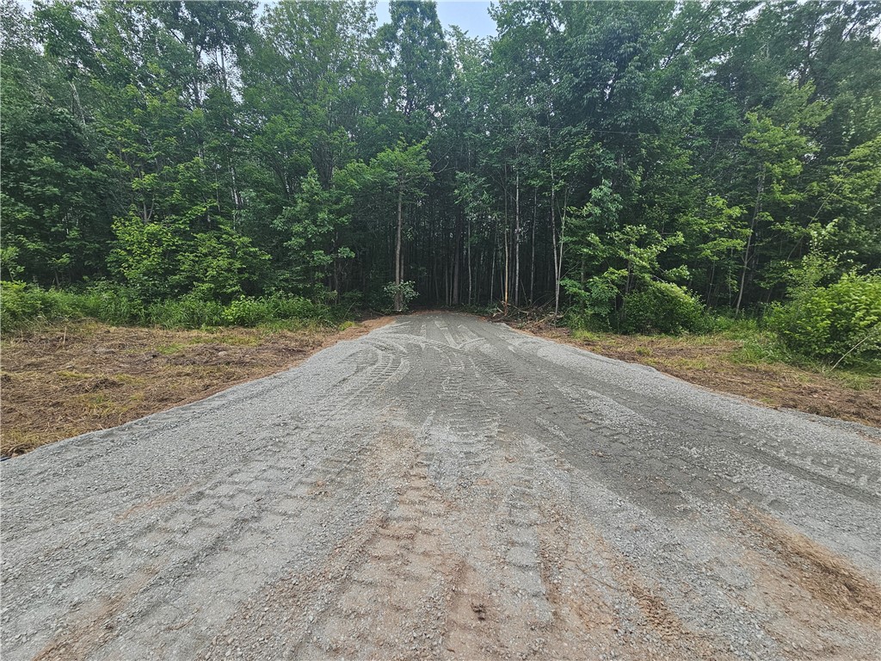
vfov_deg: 89.9
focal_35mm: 13
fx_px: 331
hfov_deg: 106.2
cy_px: 330
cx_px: 440
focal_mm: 2.2
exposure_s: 1/752
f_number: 2.2
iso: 50
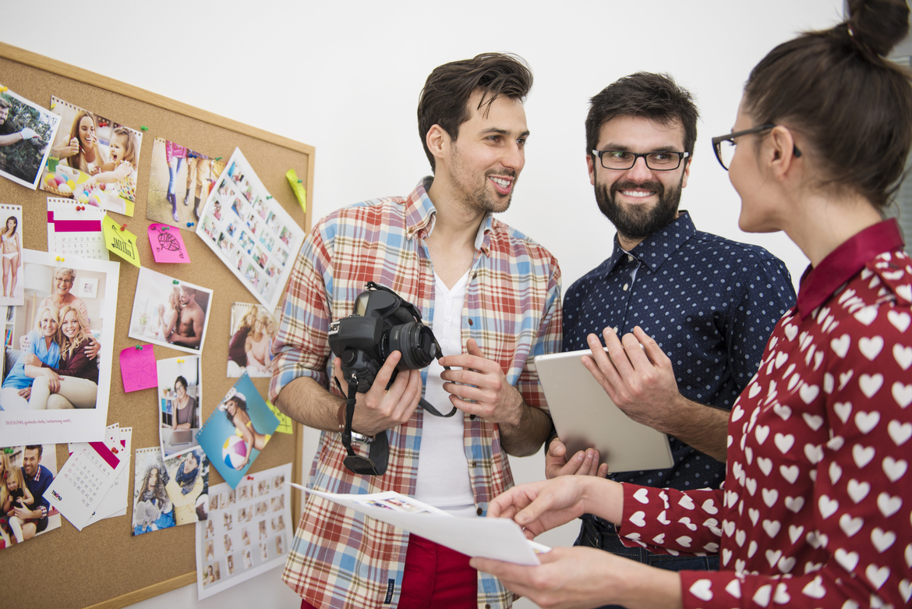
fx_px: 862
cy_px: 304
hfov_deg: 55.8
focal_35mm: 34
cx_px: 456
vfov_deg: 38.9
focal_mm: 34
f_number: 2.8
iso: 100
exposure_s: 1/60
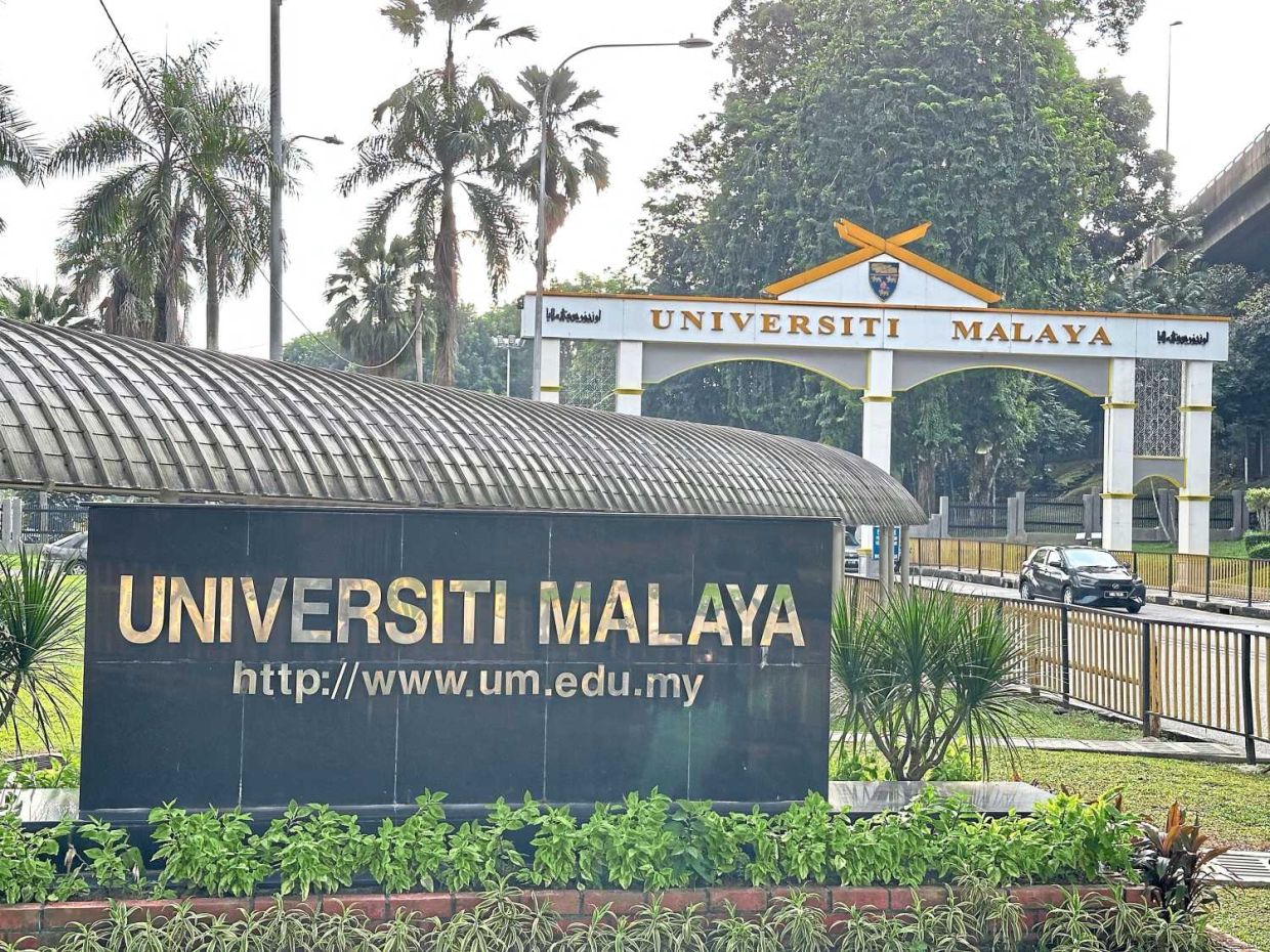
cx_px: 635
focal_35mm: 48
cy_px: 476
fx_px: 1761
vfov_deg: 30.3
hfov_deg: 39.7
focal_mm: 6.86
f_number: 1.78
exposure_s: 1/326
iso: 64
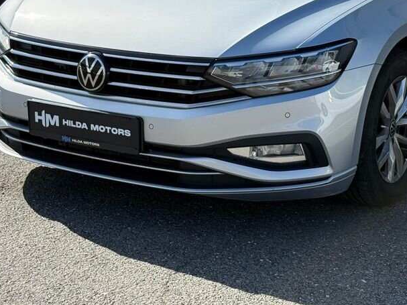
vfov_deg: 18.0
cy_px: 59
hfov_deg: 24.0
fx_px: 952
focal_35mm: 81
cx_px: 282
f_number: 1.78
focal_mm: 6.76
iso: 64
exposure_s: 1/4587
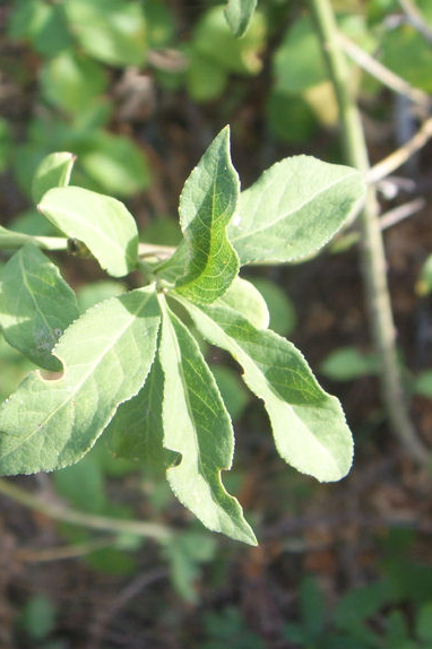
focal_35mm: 55
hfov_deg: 24.2
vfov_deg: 36.3
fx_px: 991
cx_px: 81
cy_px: 323
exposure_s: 1/90
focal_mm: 6.6
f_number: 3.5
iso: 50
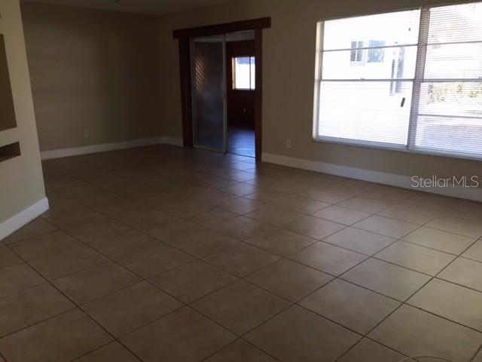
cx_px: 241
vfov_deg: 48.2
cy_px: 181
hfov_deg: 61.7
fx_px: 404
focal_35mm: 29
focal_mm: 4.15
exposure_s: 1/30
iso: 32
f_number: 2.2
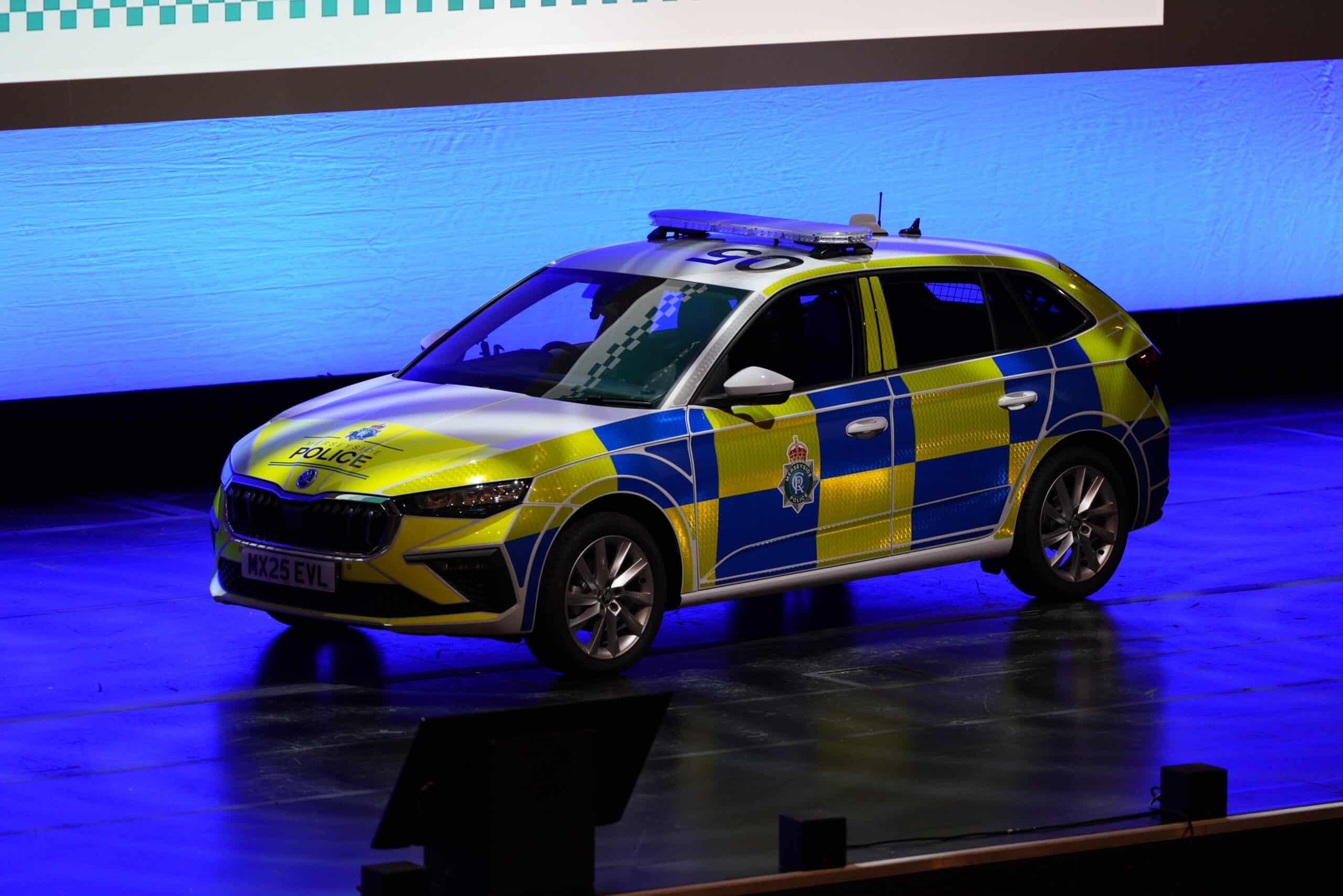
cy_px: 448
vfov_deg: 6.9
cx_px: 672
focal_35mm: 200
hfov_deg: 10.3
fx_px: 7461
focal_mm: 200
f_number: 2.8
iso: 1600
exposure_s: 1/320
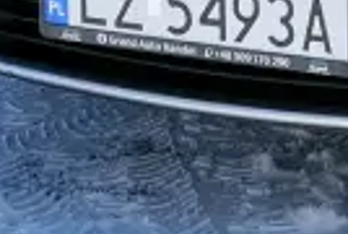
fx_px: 2490
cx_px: 574
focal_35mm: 257
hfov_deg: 7.8
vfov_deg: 5.2
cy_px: -283
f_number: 5.6
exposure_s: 1/640
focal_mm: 35.8
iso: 320
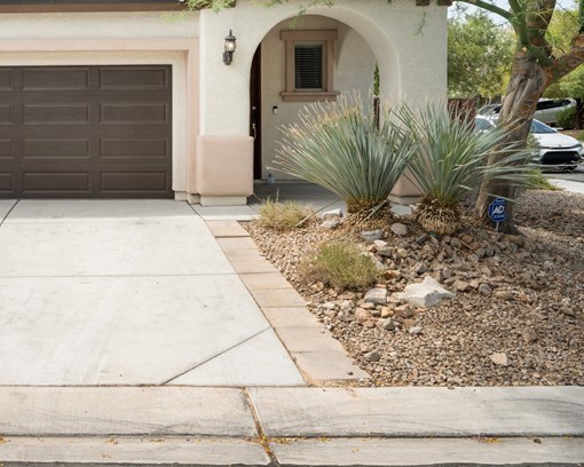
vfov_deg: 40.7
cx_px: 72
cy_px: 121
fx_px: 612
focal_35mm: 35
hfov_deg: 46.6
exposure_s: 1/50
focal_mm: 17.7
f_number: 9
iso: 100
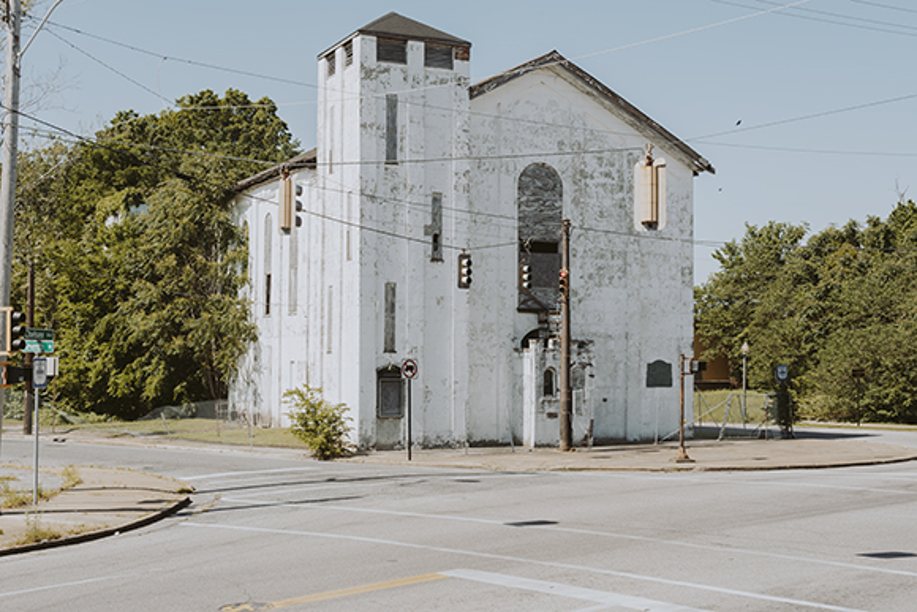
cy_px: 306
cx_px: 458
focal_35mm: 50
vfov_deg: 27.0
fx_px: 1274
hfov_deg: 39.6
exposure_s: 1/200
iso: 100
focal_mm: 50
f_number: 11
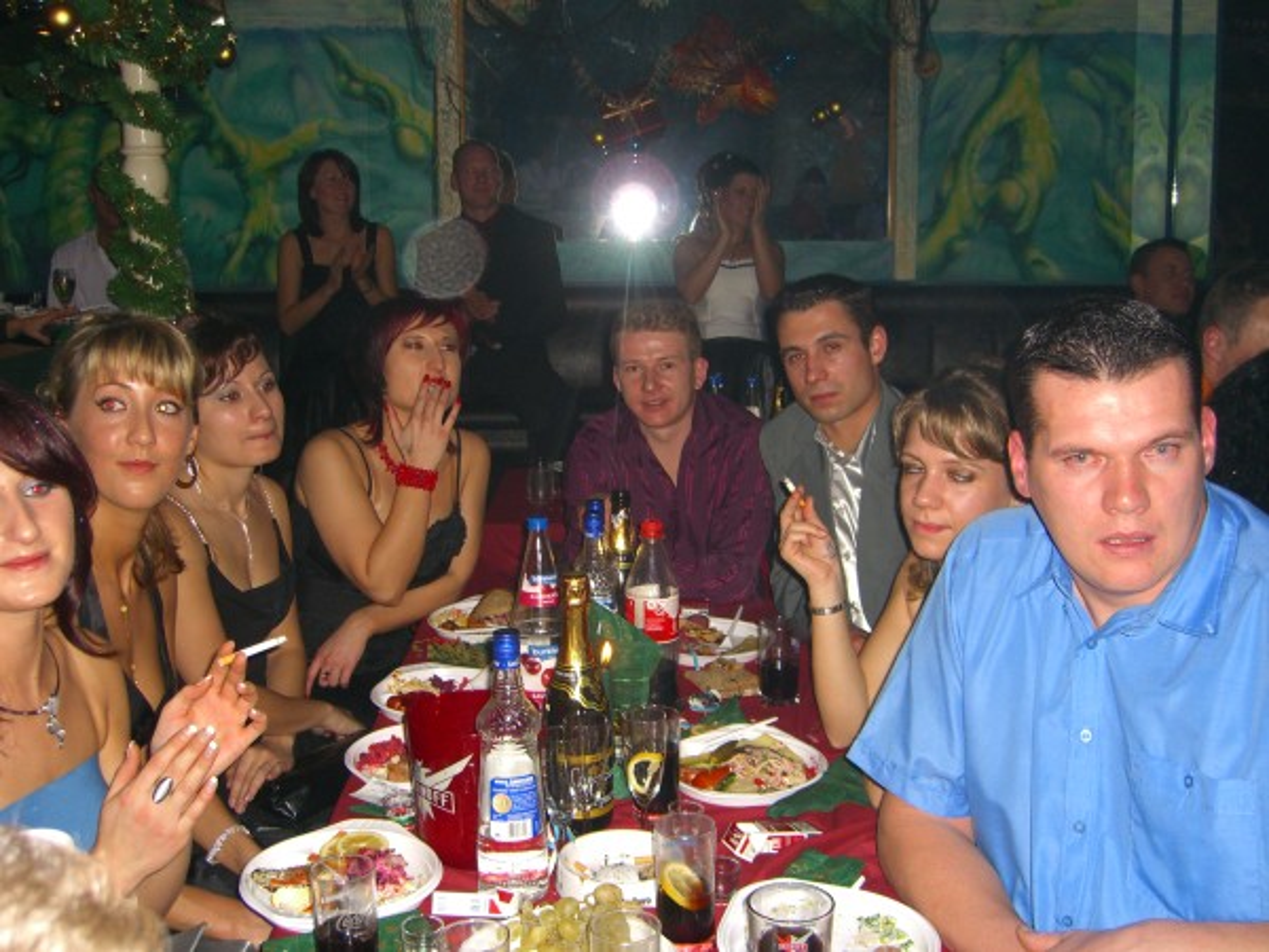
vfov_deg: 37.7
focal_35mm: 38
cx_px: 634
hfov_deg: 49.0
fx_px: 1393
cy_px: 476
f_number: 2.8
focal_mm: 7.9
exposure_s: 1/60
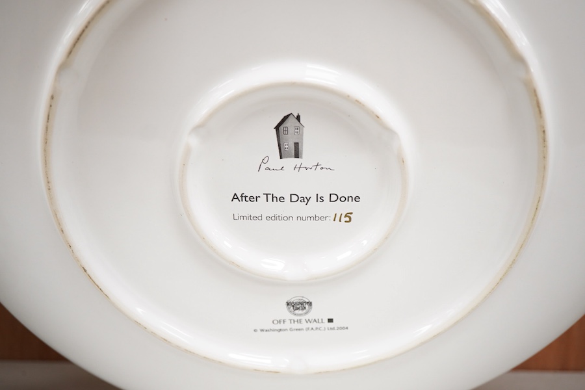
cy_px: 195
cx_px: 292
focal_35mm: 45
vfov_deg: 29.9
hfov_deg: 43.6
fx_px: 731
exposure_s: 1/125
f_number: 6.3
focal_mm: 30
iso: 1250
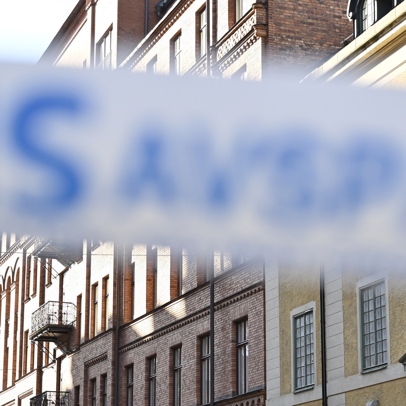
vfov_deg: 18.5
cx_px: 161
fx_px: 1247
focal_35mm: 94
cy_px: 239
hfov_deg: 18.5
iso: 320
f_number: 3.5
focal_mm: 41
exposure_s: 1/800
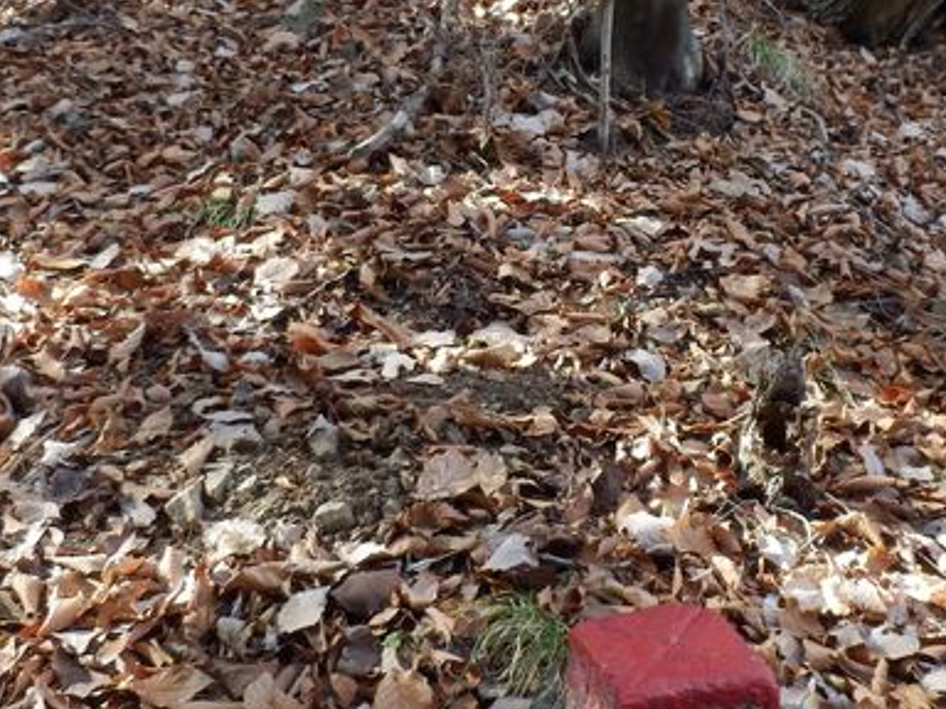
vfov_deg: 28.9
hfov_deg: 38.0
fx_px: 1366
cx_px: 569
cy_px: 241
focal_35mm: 50
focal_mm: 4.2
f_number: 3
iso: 80
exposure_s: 1/40
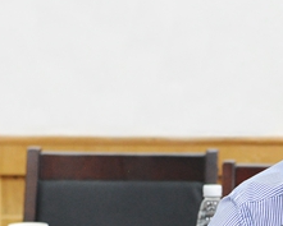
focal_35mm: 159
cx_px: 383
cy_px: 269
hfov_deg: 11.7
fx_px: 1332
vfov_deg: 9.6
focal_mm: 52
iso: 1600
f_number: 3.5
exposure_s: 1/100
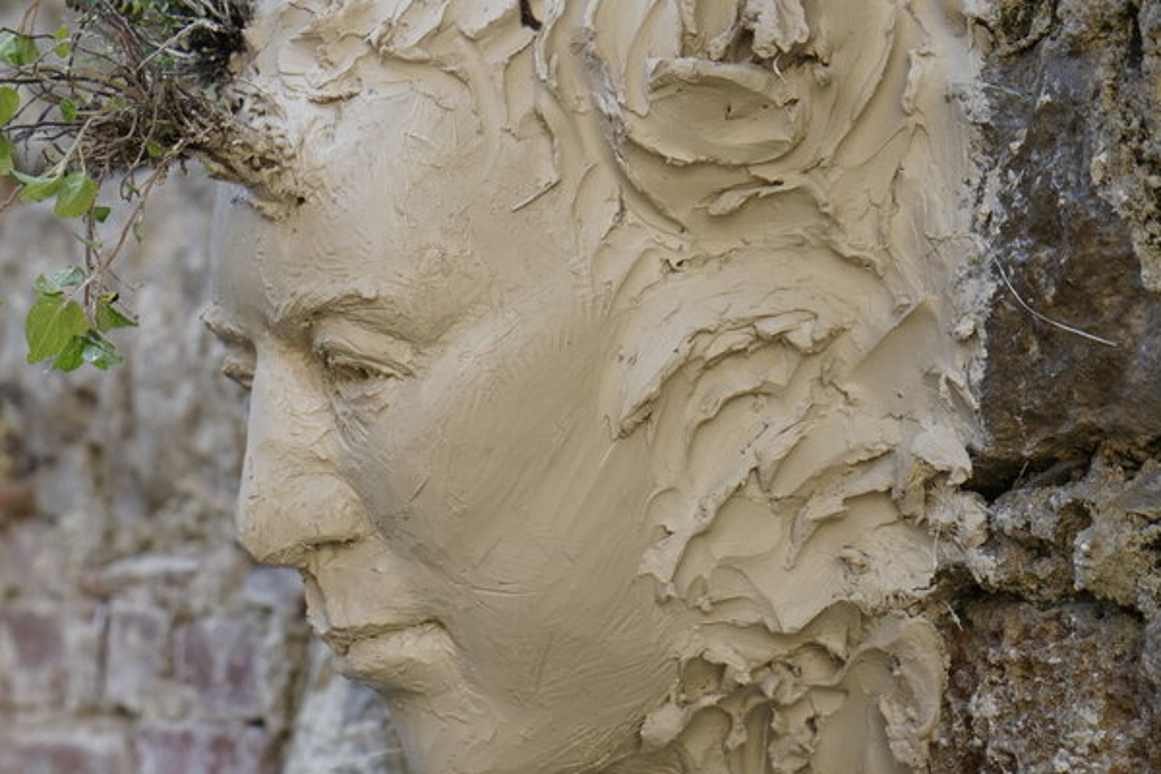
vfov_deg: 10.5
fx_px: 4192
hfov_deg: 15.6
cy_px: 352
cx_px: 211
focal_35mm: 130
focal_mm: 65
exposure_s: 1/160
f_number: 5.6
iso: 320
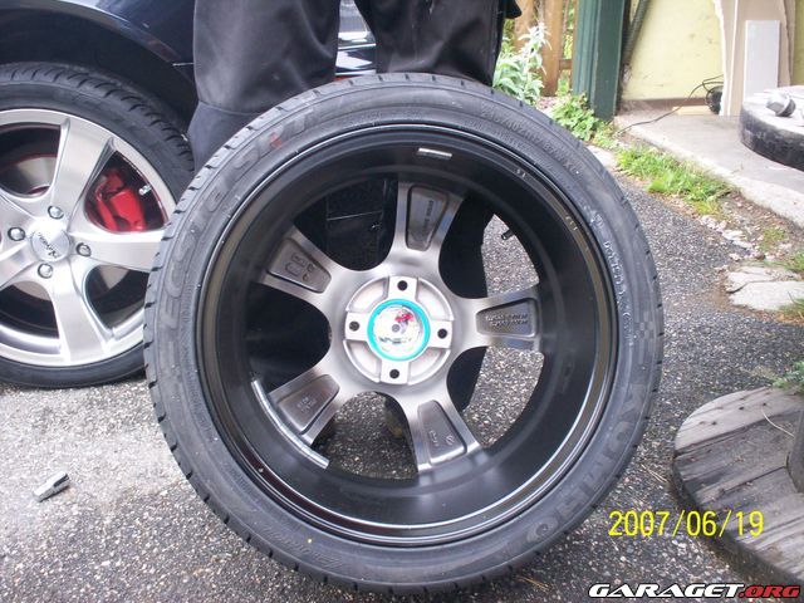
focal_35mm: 36
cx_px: 402
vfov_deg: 39.7
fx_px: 836
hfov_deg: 51.4
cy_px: 302
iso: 140
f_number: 4.5
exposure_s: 1/17.1
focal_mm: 6
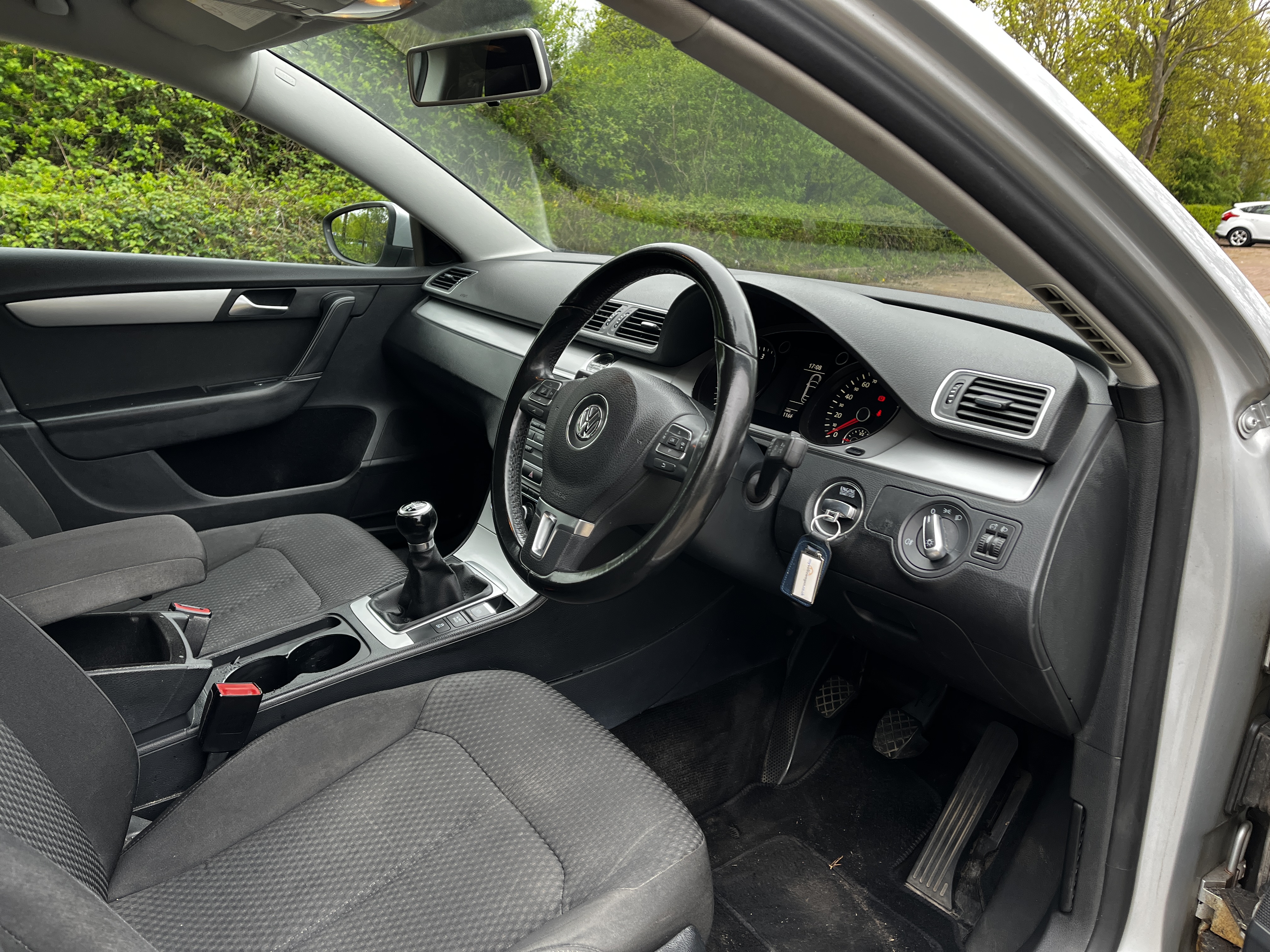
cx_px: 635
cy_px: 476
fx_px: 954
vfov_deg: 53.1
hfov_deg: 67.3
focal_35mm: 26
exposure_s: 1/122
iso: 64
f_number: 1.6
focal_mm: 5.1
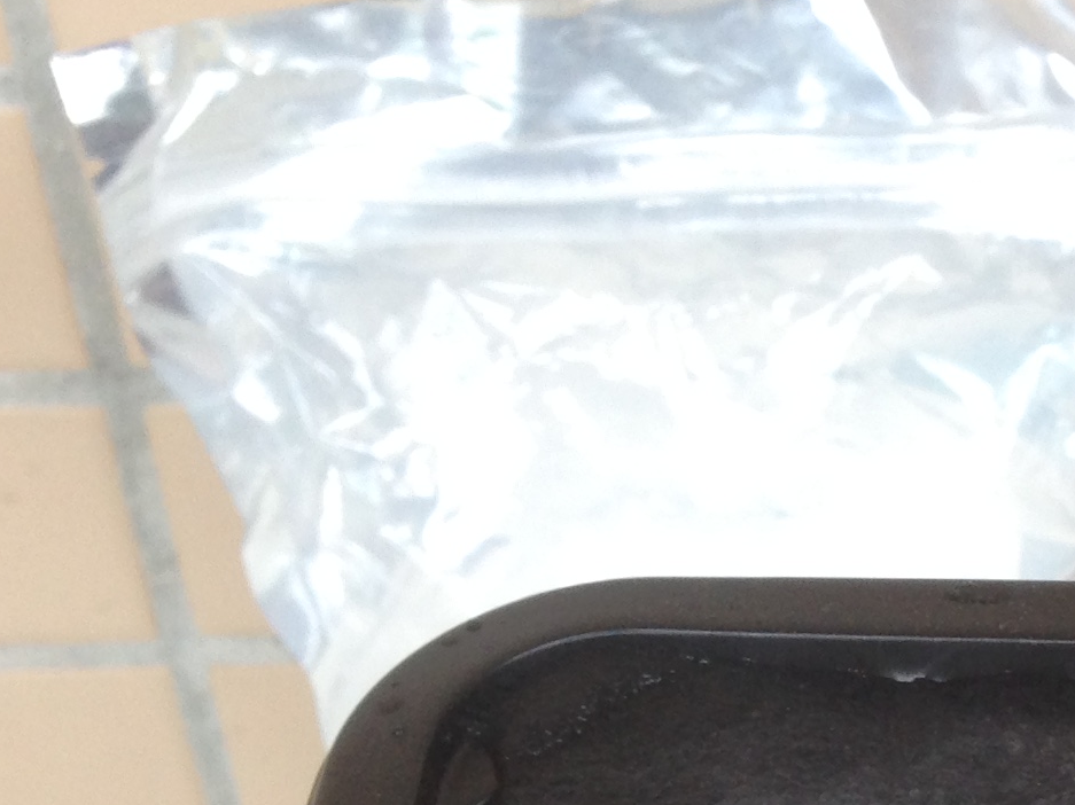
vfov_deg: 12.3
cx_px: 1385
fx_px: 3570
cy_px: 1194
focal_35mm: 115
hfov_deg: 16.2
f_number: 2.4
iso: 64
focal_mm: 4.12
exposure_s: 1/20
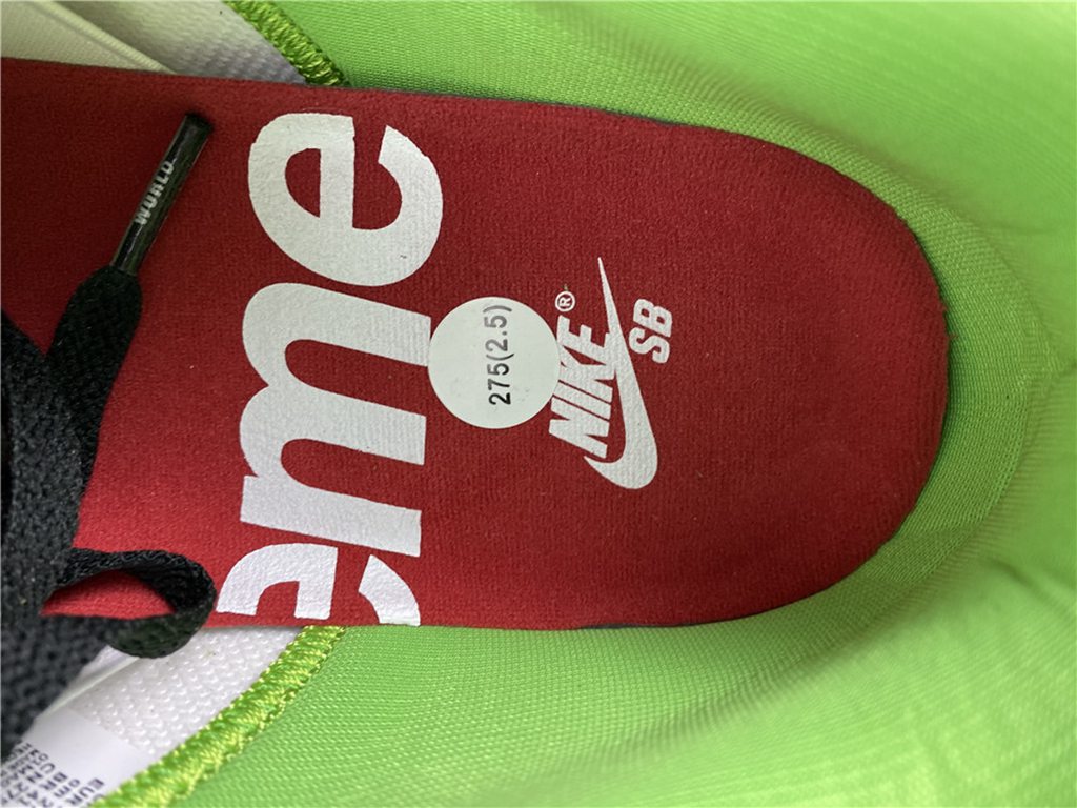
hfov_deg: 67.3
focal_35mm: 26
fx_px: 809
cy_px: 404
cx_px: 538
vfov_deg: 53.1
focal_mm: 4.25
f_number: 1.8
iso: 125
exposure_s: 1/50
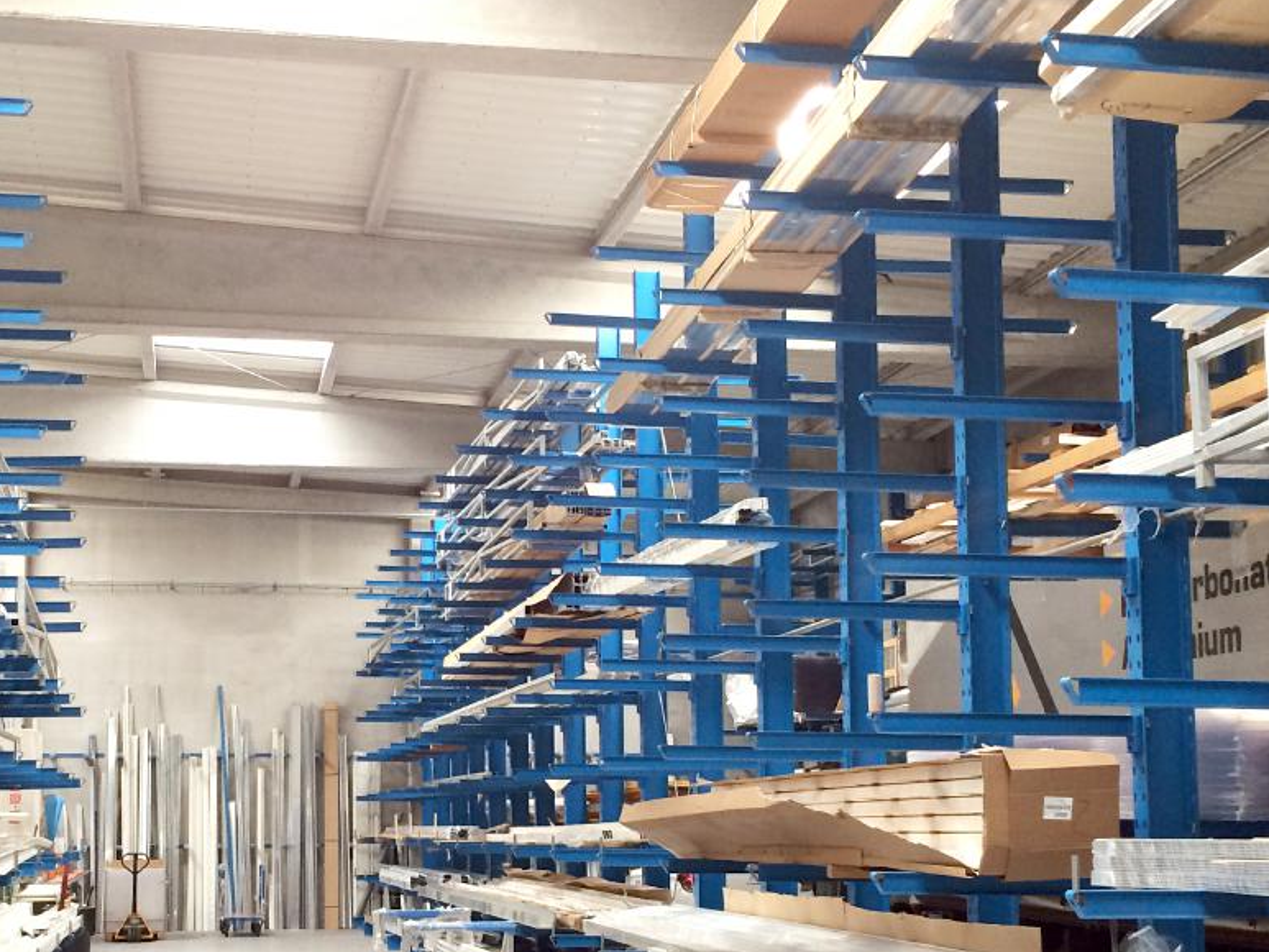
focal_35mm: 48
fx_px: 1760
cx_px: 470
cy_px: 666
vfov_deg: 30.0
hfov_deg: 39.4
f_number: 2.2
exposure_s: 1/33
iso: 40
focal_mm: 4.15
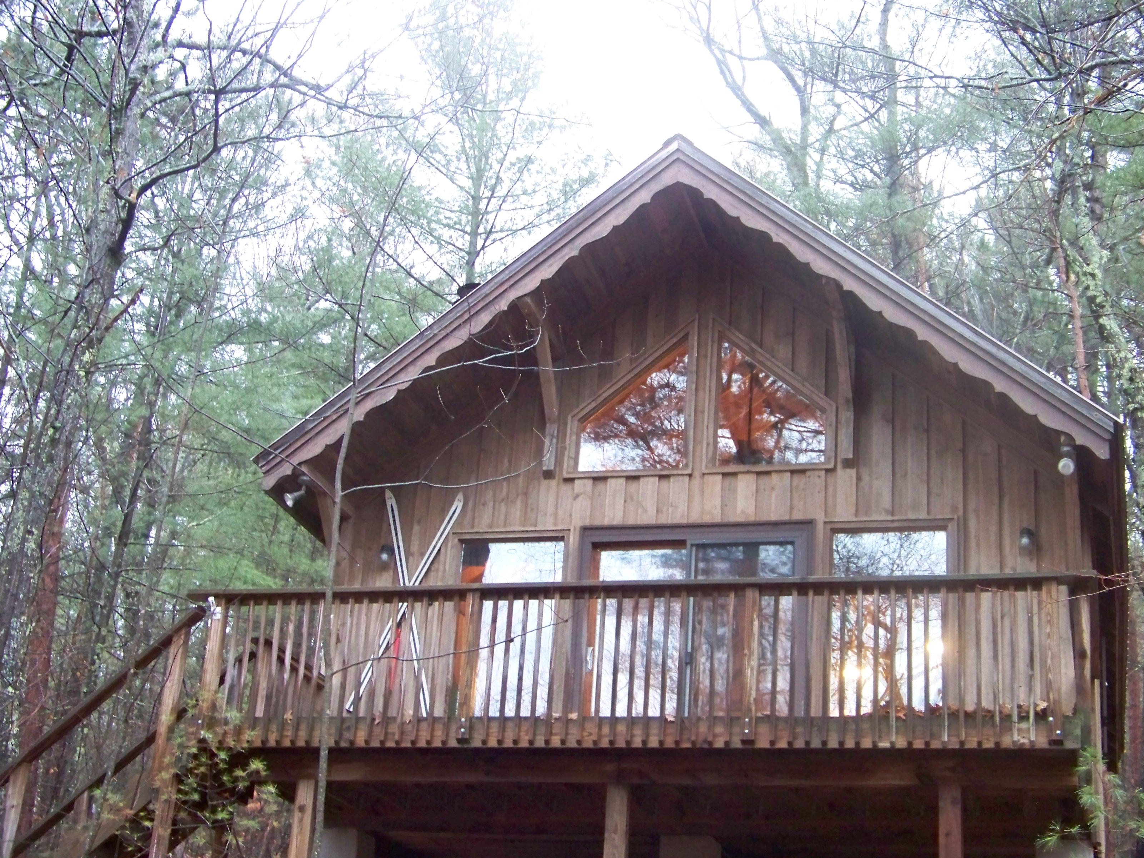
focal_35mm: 56
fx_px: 1851
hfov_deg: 34.4
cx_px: 577
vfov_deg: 26.1
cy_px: 433
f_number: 3.2
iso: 400
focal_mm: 9.36
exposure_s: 1/13
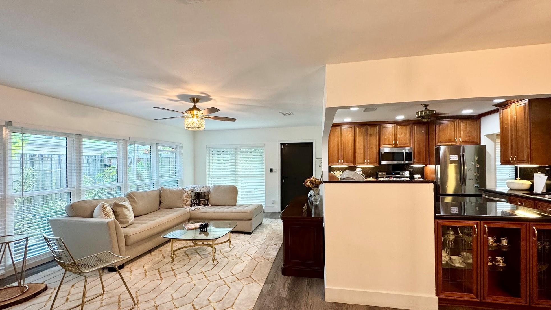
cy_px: 163
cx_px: 278
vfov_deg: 67.0
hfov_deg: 99.4
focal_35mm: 16
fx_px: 234
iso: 250
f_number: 2.2
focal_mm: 2.22
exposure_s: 1/60
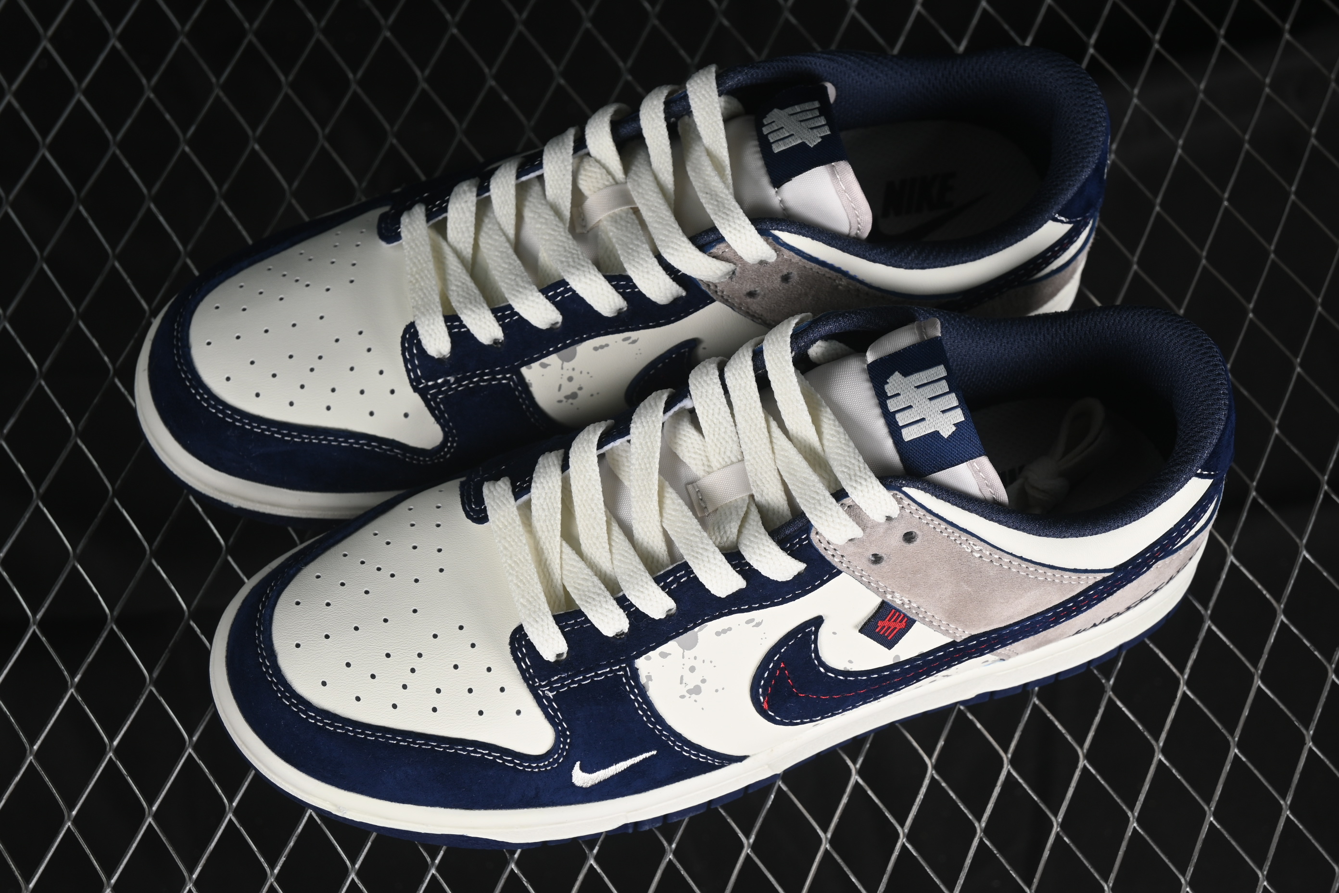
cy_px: 446
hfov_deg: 27.0
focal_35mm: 75
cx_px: 670
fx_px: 2789
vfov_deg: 18.2
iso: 160
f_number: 7.1
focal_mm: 50
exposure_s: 1/80
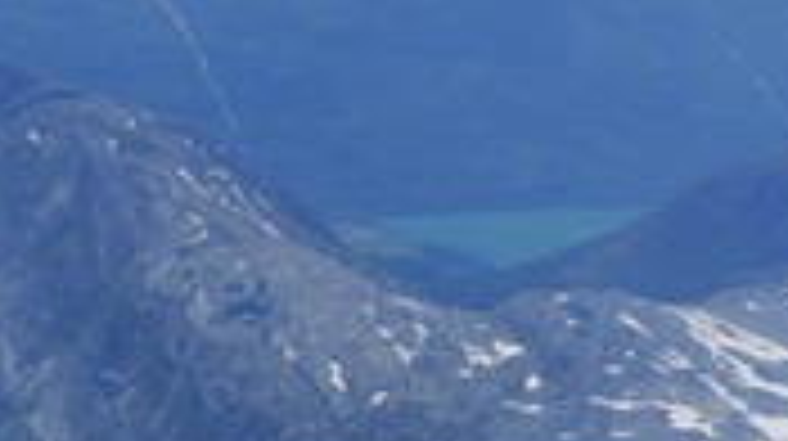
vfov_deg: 11.4
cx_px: 2
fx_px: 2212
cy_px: 302
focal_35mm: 106
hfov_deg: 19.6
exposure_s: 1/640
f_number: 8
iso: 100
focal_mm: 28
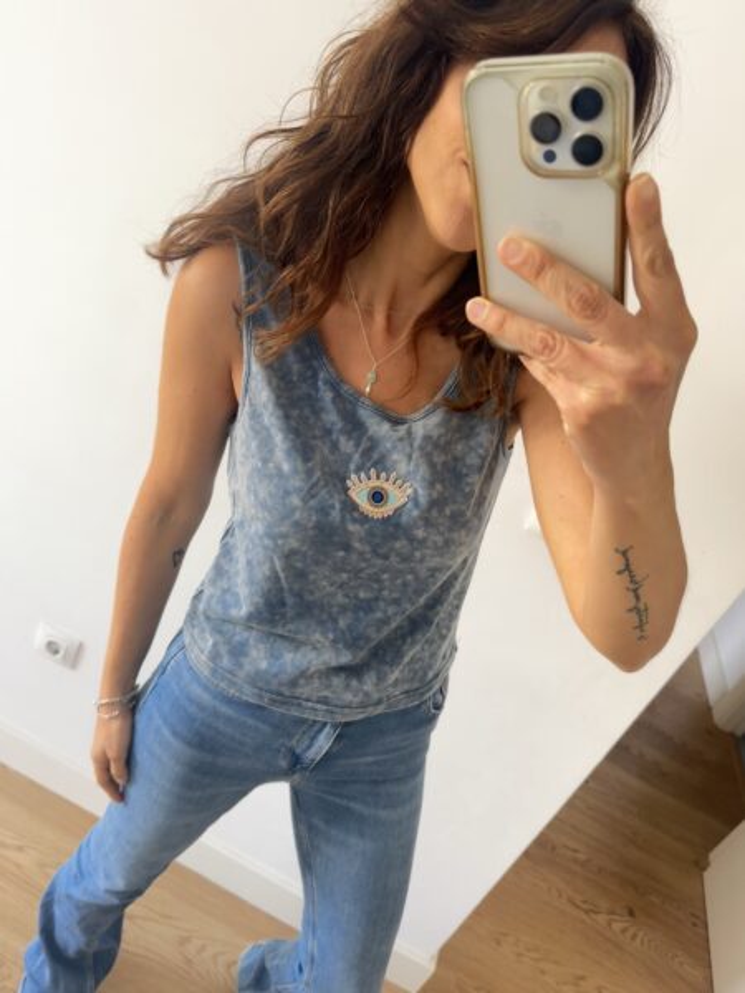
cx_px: 372
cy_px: 496
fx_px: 689
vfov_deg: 71.6
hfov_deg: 56.8
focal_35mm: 24
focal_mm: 6.76
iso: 200
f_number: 1.78
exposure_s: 1/72
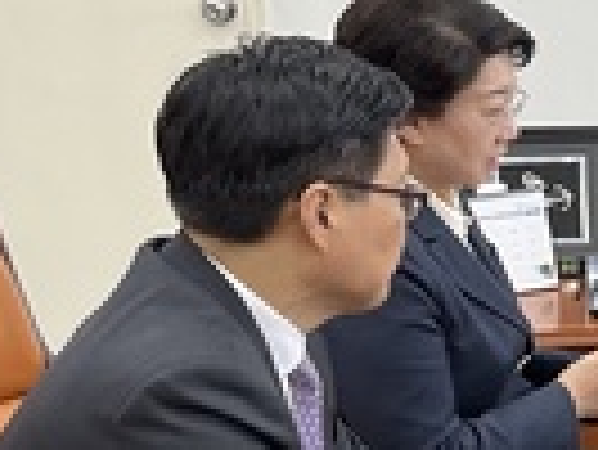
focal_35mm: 125
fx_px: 2161
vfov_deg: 11.9
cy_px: 315
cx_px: 1138
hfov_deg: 13.7
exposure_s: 1/120
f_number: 1.6
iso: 80
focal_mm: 5.1
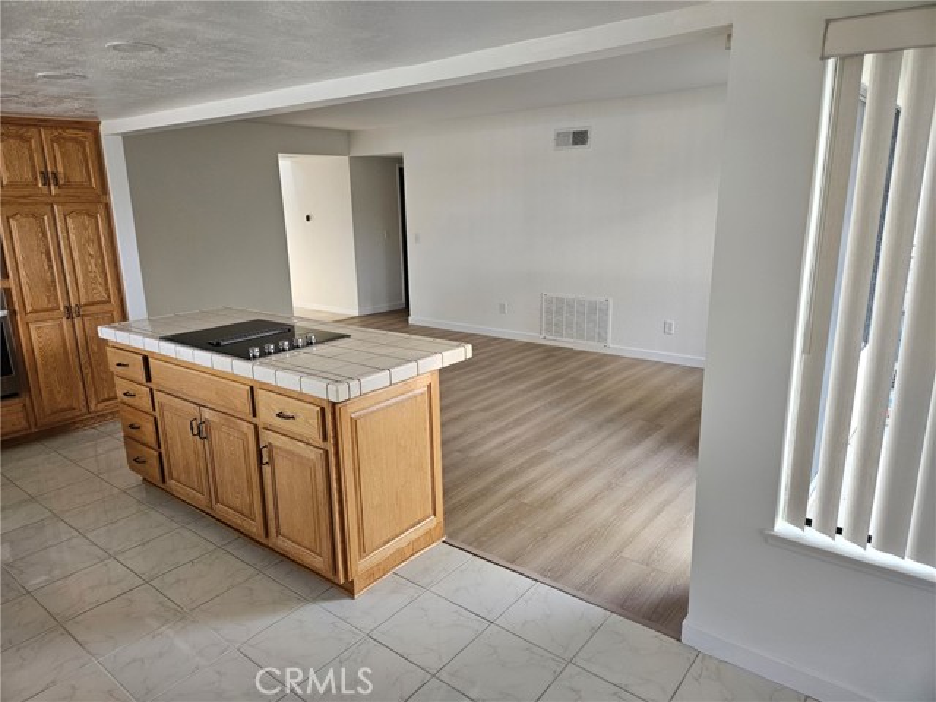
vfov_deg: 58.9
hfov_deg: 73.9
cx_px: 468
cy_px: 351
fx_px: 622
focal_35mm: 23
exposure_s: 1/170
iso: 320
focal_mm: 5.4
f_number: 1.8
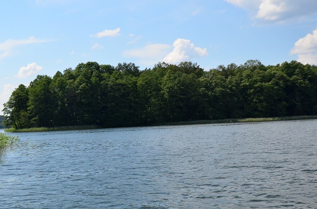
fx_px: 509
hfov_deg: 33.9
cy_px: 116
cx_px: 83
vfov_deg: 23.2
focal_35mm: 58
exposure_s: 1/8000
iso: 1100
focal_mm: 24
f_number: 5
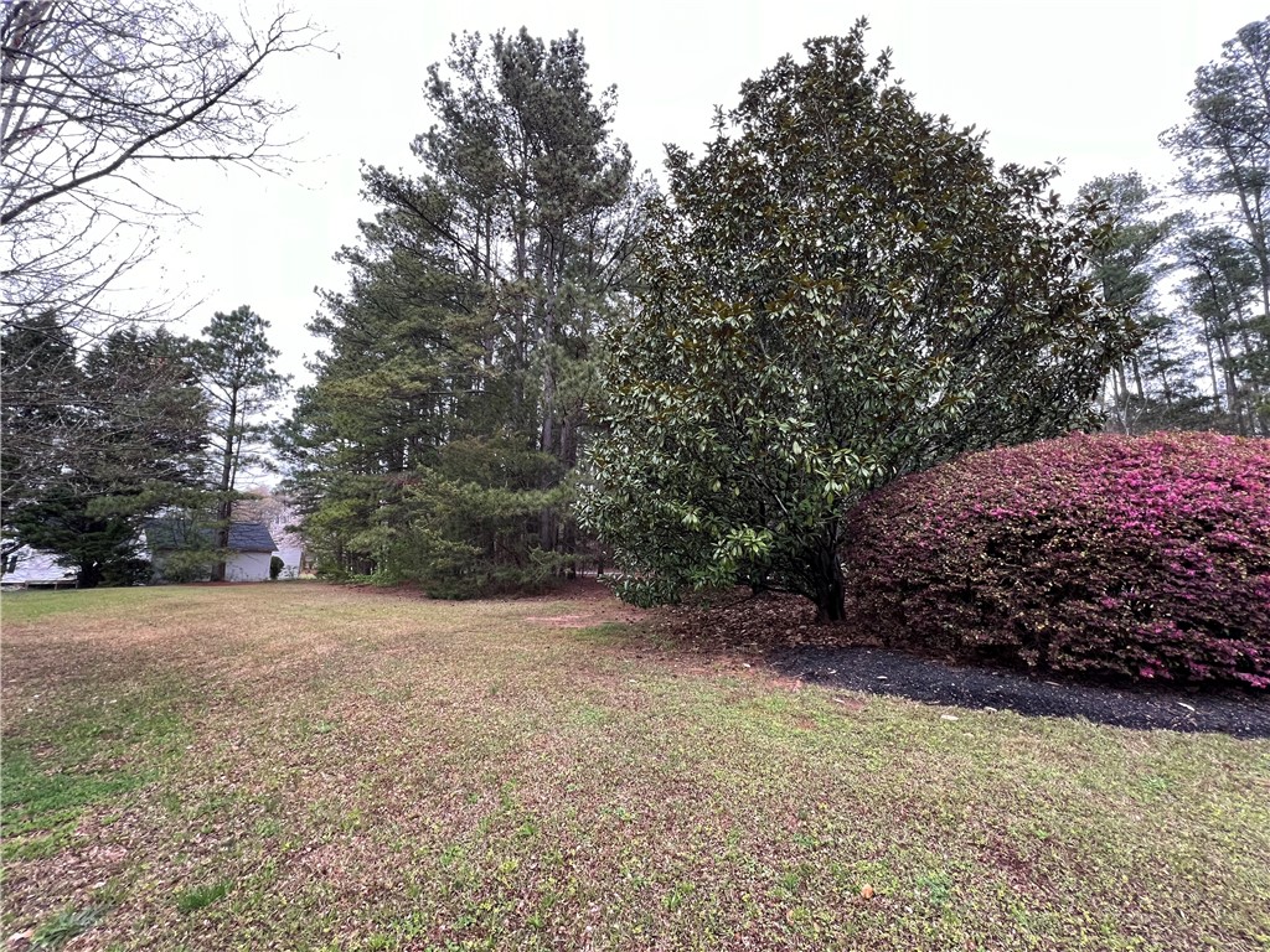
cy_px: 476
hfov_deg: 106.2
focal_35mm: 13
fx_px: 477
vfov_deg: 89.9
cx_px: 635
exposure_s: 1/99
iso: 160
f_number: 1.8
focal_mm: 1.57
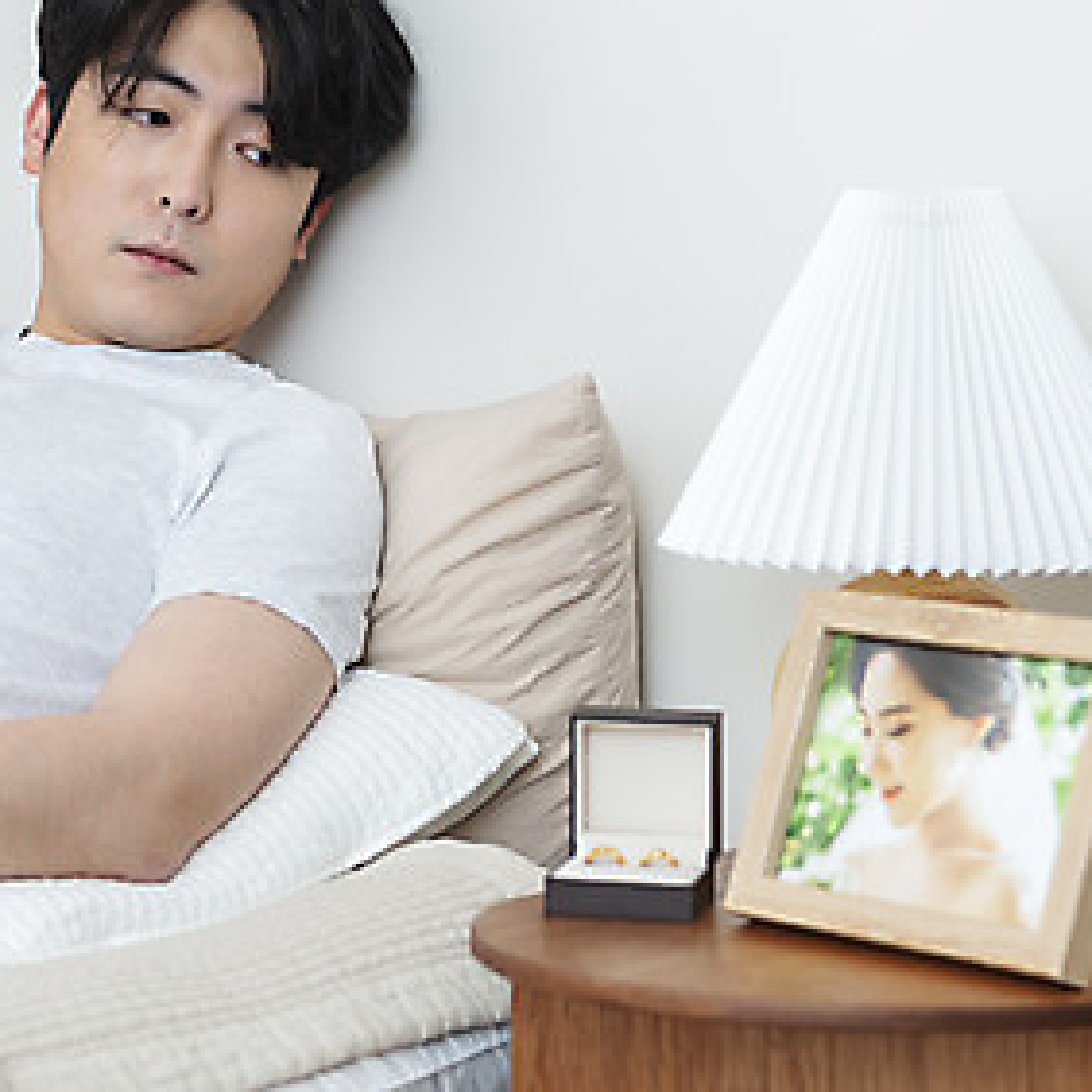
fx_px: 3997
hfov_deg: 15.5
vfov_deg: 15.5
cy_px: 383
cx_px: 244
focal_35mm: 112
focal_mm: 62
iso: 320
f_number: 4.5
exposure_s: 1/125
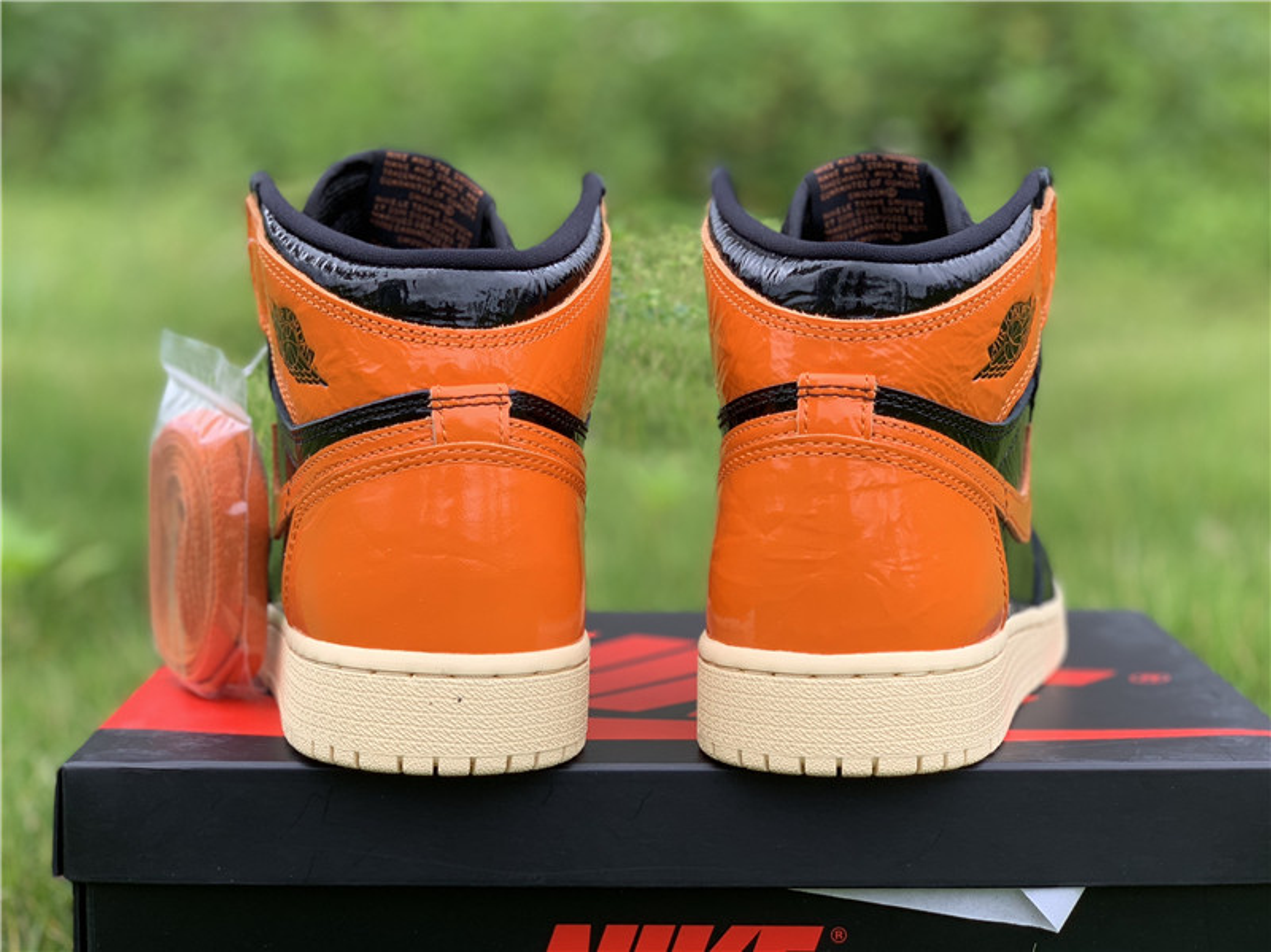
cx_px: 636
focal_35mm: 52
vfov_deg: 28.0
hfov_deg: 36.8
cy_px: 476
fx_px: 1908
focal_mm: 6
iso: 16
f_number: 2.4
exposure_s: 1/261
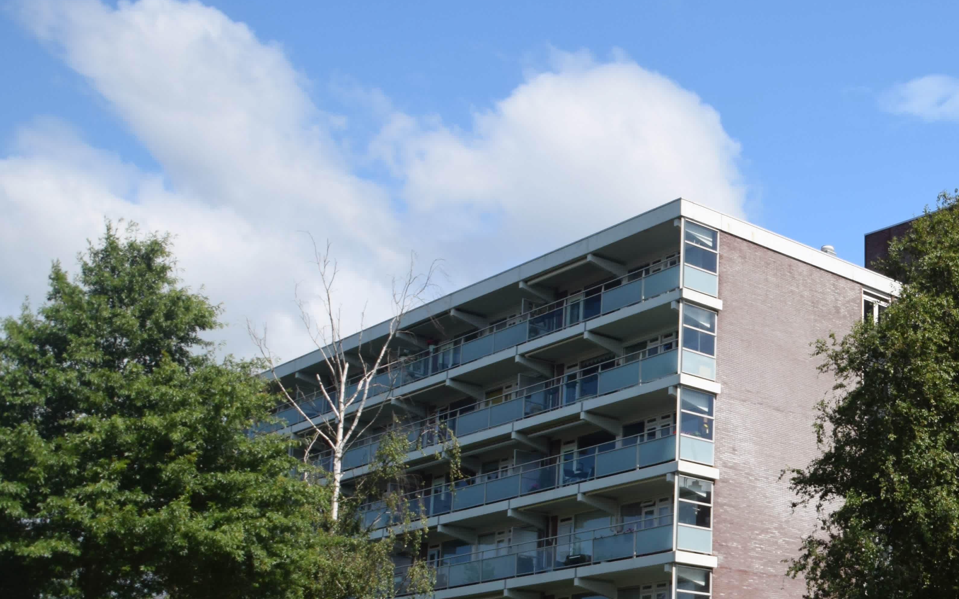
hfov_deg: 36.3
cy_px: 464
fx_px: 1359
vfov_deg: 24.5
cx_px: 872
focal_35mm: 52
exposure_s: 1/1250
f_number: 5
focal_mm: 18
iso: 400
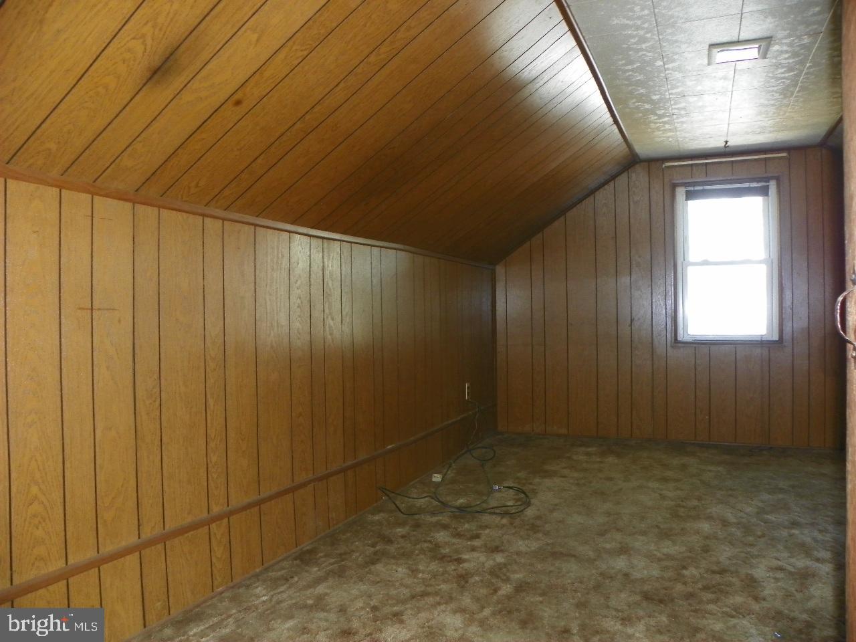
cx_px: 428
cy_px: 321
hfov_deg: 67.3
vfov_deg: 53.1
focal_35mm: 26
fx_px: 643
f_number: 2.8
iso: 200
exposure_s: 1/30
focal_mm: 4.6
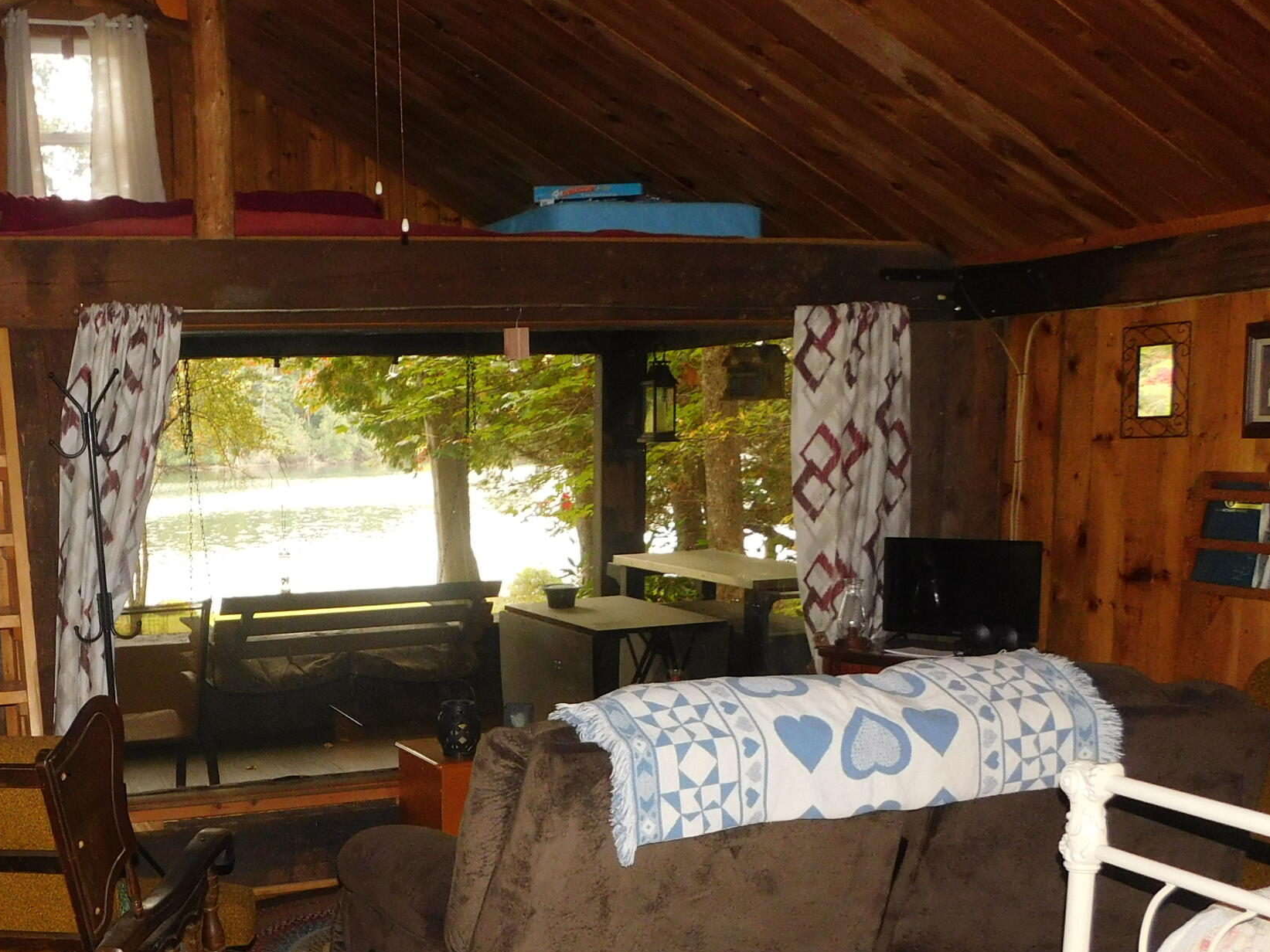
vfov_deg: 33.7
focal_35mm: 42
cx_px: 300
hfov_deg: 43.2
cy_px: 706
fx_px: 1541
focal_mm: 4
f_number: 3
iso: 220
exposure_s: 1/30
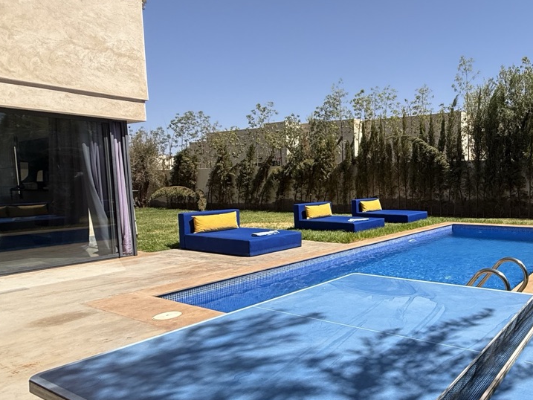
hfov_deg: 60.2
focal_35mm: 25
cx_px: 468
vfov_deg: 54.9
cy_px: 205
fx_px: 385
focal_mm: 2.22
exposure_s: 1/2024
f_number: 2.2
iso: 50
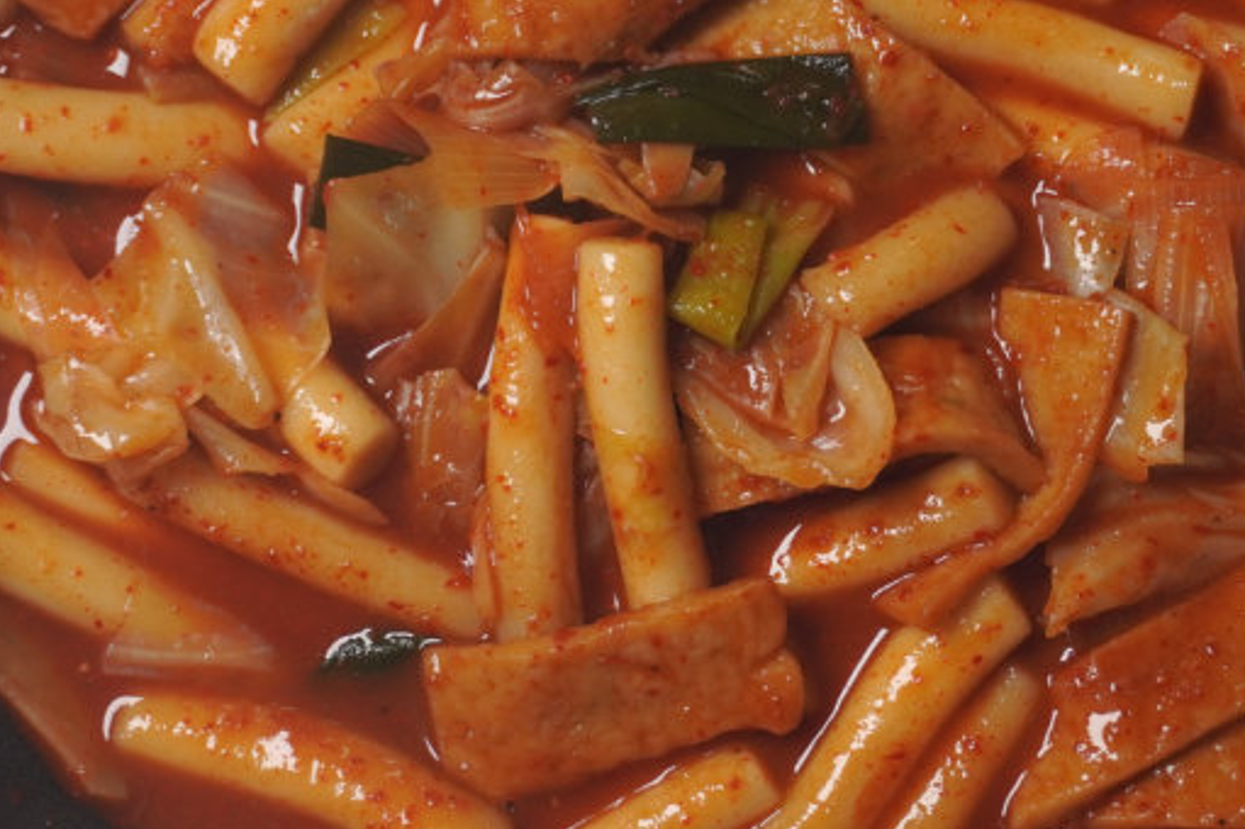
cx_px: 738
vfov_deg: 15.0
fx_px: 3144
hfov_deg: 22.4
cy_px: 227
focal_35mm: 91
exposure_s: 1/160
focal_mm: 31
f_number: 5
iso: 640
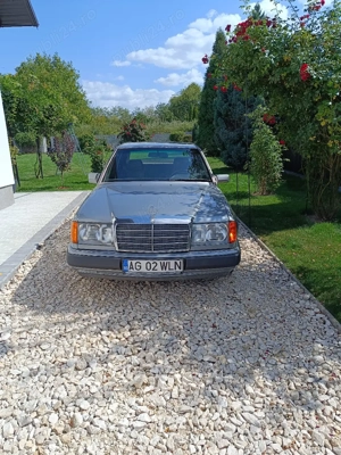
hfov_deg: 56.8
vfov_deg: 71.6
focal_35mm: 24
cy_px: 228
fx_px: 315
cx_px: 170
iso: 55
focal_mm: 5.59
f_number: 1.88
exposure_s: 1/1429
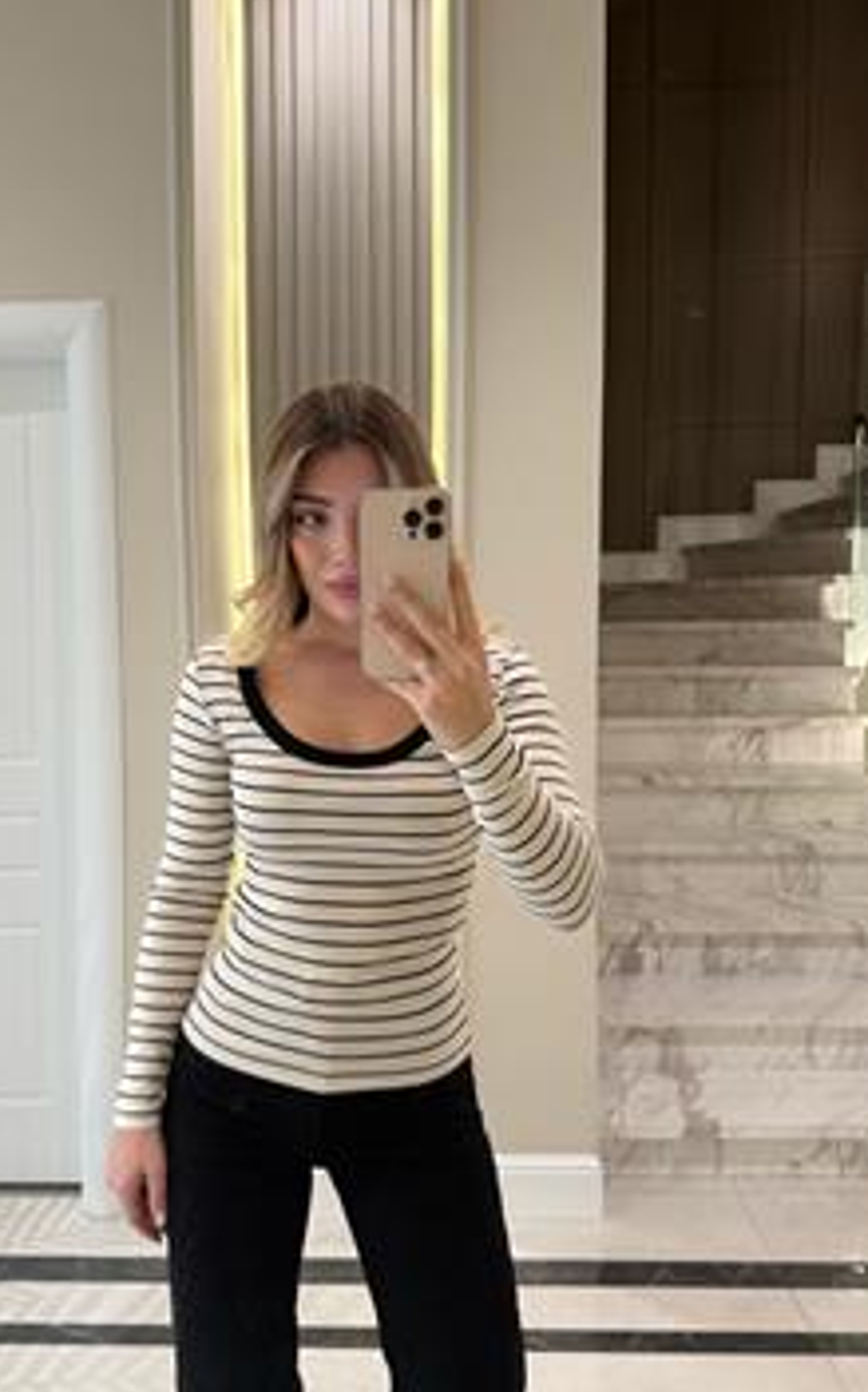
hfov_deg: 43.0
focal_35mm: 29
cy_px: 698
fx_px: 1099
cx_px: 380
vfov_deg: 64.7
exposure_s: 1/50
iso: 125
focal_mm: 6.76
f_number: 1.78
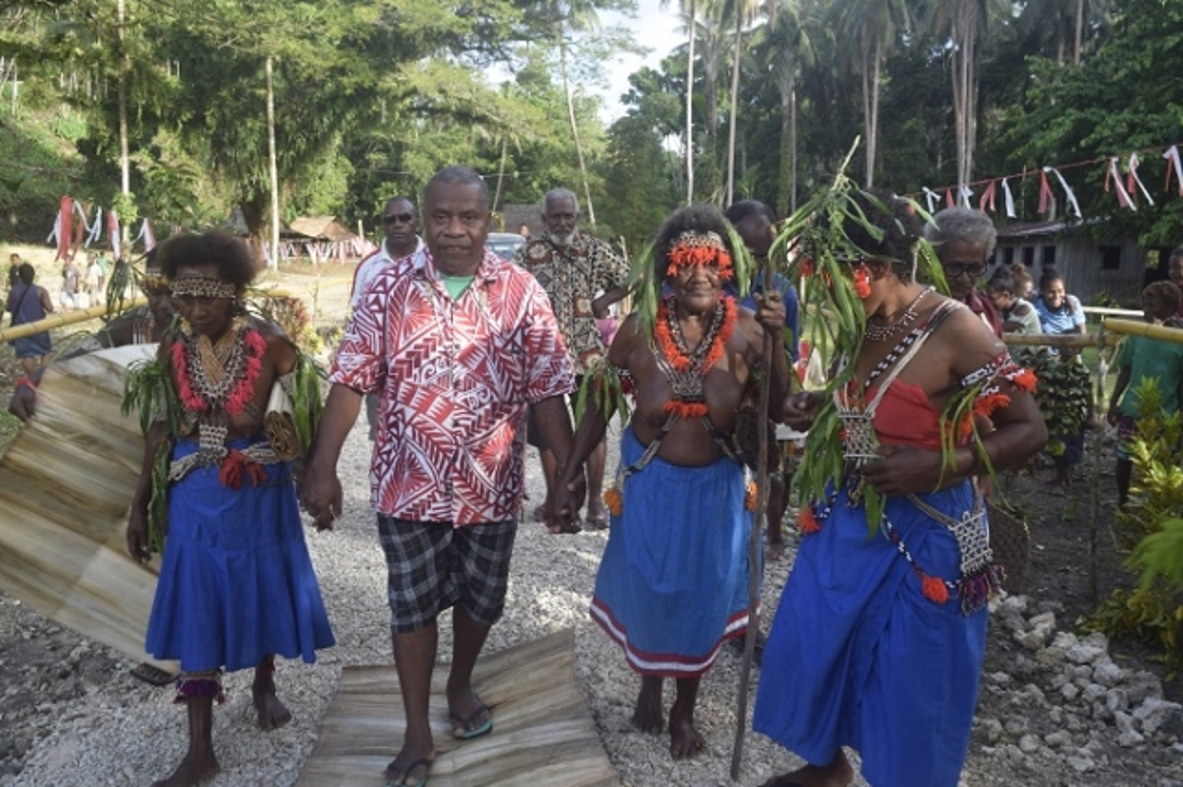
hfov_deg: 67.4
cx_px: 592
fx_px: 887
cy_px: 394
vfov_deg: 47.9
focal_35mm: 27
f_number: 7.1
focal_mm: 18
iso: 400
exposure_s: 1/200
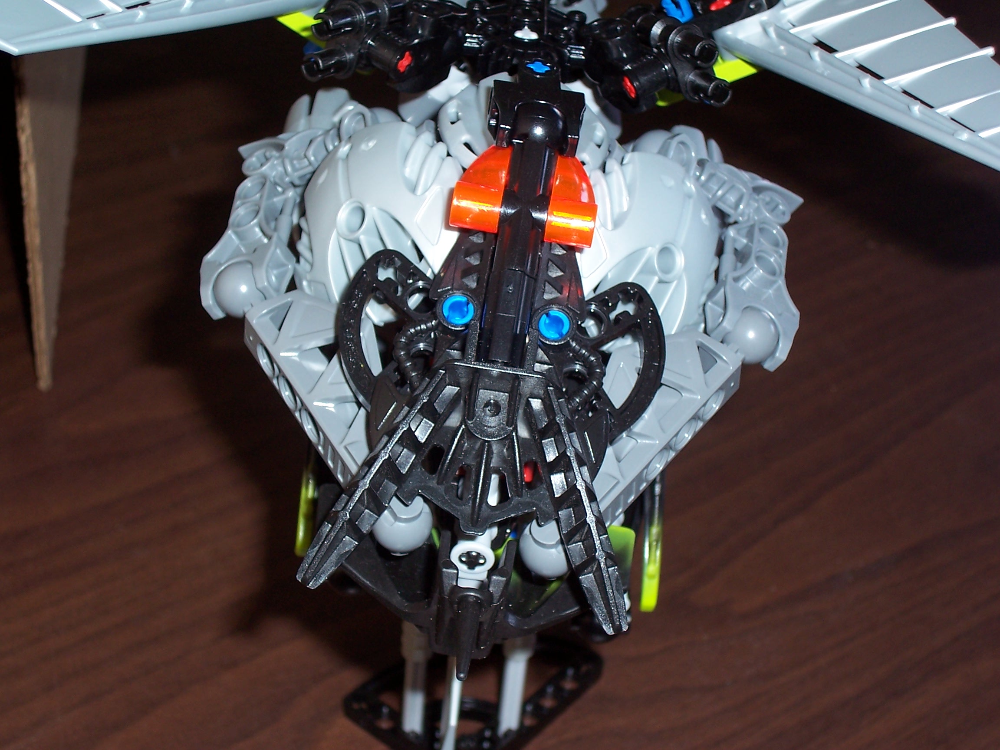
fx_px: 1907
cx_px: 500
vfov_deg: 22.3
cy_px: 375
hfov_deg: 29.4
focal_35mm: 66
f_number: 4
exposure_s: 1/90
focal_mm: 10.8
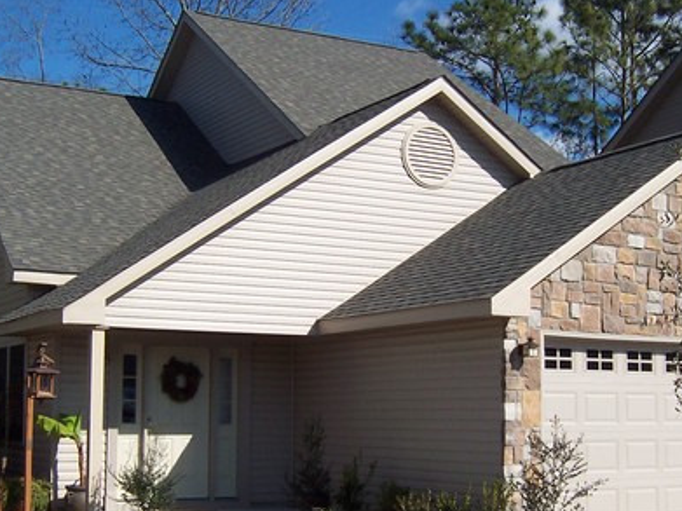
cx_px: 368
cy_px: 293
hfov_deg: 32.7
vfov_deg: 24.8
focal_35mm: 59
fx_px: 1162
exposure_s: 1/750
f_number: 5.6
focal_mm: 5.6
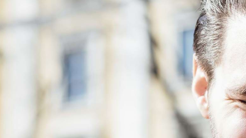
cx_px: 123
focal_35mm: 174
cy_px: 205
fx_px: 1135
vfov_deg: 6.9
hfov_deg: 12.4
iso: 200
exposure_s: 1/800
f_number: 2.8
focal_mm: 50
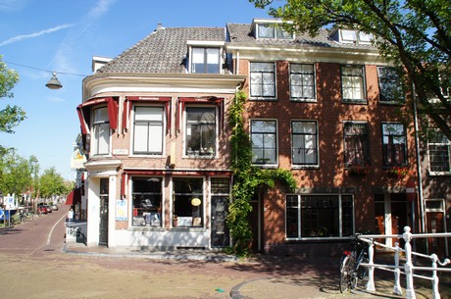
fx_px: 338
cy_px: 150
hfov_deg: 67.5
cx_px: 226
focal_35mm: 27
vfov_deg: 47.8
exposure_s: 1/60
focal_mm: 18
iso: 100
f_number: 11
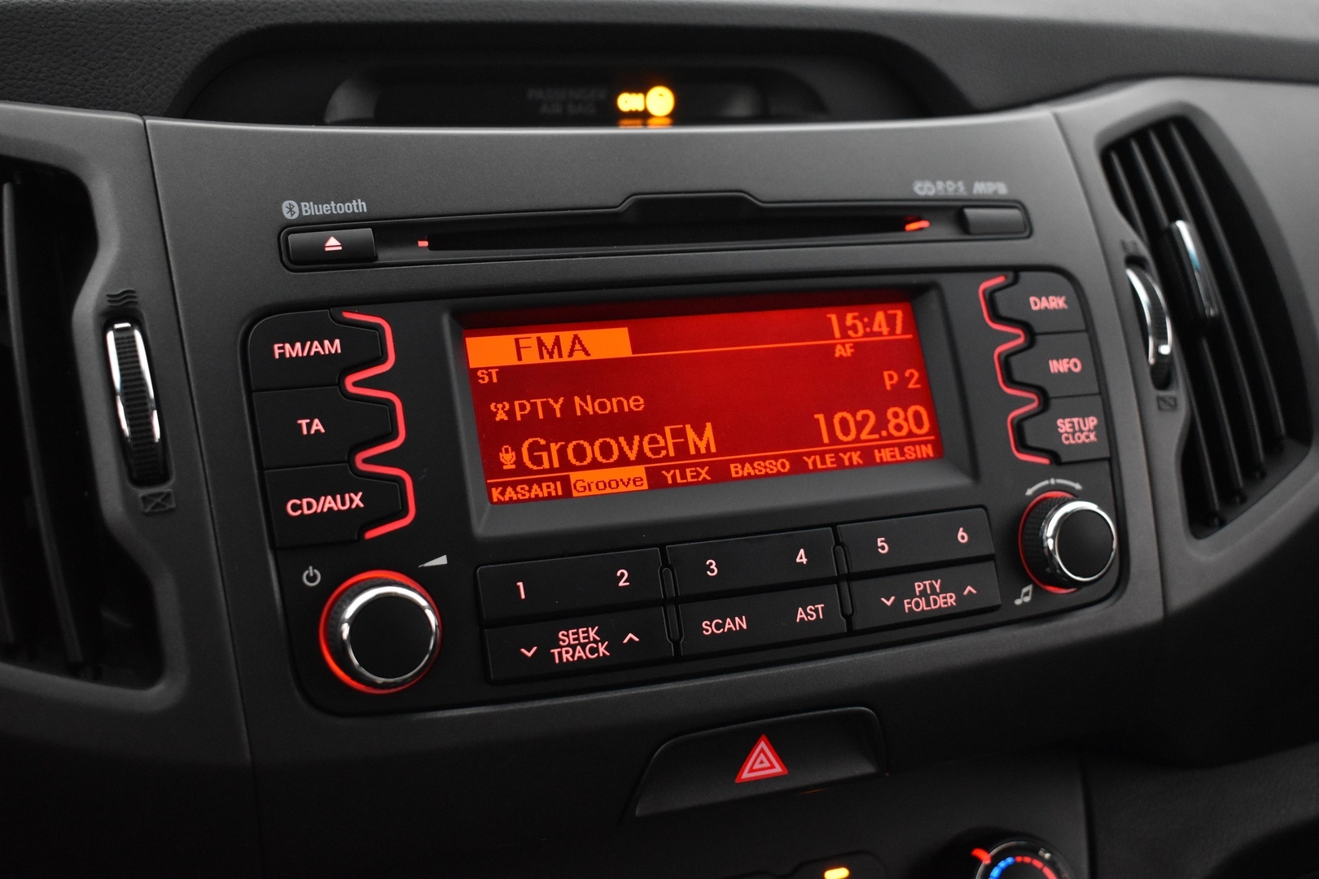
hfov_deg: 46.4
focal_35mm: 42
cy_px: 440
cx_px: 660
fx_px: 1539
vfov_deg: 31.9
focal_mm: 28
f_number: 4.2
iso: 3200
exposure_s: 1/40
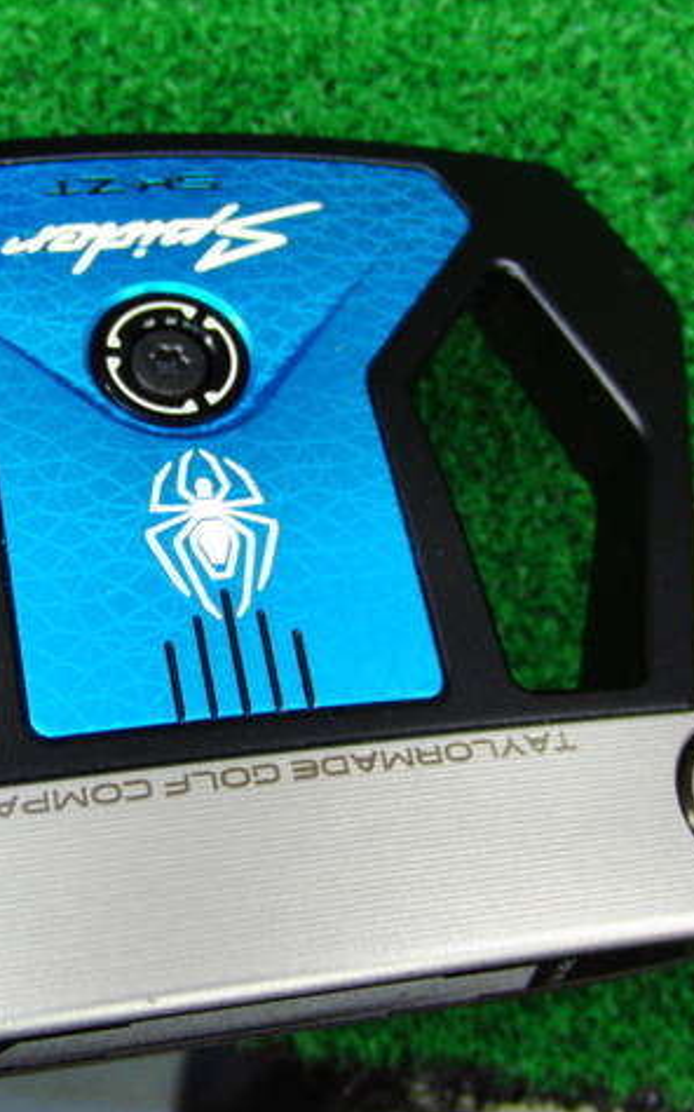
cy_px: 556
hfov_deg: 24.2
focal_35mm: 53
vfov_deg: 38.2
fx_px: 1605
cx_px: 185
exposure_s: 1/40
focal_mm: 6.42
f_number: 3.6
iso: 400
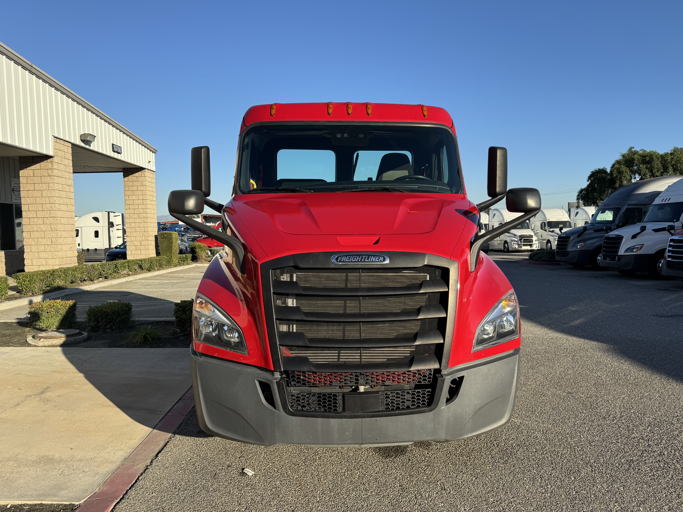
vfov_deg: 56.8
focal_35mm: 24
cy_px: 256
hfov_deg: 71.6
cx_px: 342
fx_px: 474
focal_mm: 6.76
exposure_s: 1/2959
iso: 80
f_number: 1.78
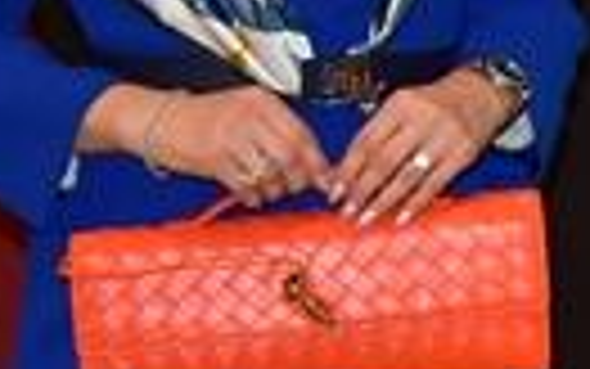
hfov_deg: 8.5
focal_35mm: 217
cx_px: 1585
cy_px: -173
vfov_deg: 6.0
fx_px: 3491
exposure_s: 1/60
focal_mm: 35
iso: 1600
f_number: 4.5
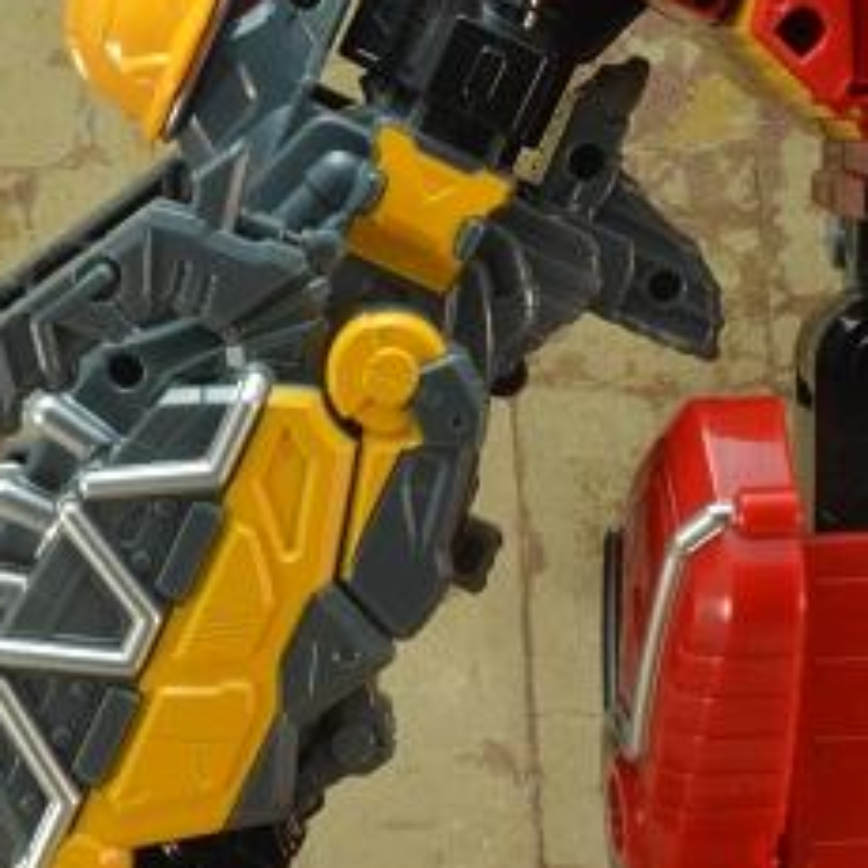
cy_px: 985
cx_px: 255
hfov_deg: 15.4
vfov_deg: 15.0
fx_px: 3206
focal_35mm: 113
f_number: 29
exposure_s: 1.3
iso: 100
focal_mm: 32
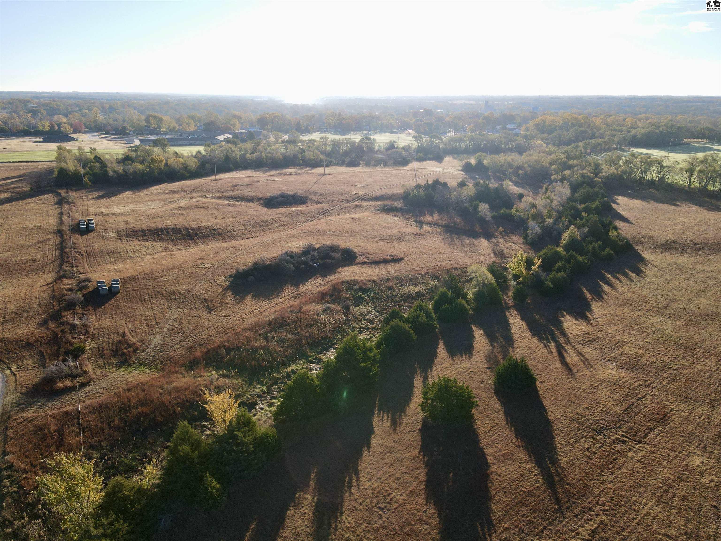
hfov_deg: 71.6
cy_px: 270
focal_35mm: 24
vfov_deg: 56.8
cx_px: 360
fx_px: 500
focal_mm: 4.5
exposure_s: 1/400
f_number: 2.8
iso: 100
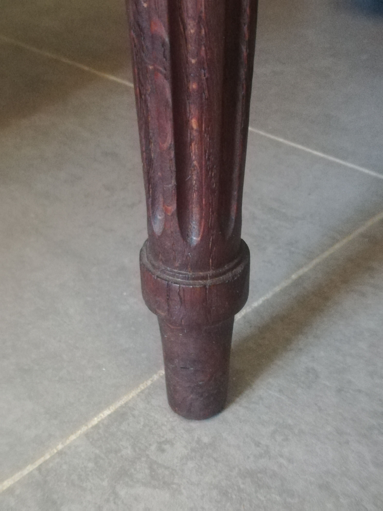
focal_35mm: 47
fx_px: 693
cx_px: 192
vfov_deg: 40.4
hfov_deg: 30.9
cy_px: 256
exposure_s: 1/14.3
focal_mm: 3.83
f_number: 2.2
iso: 2500
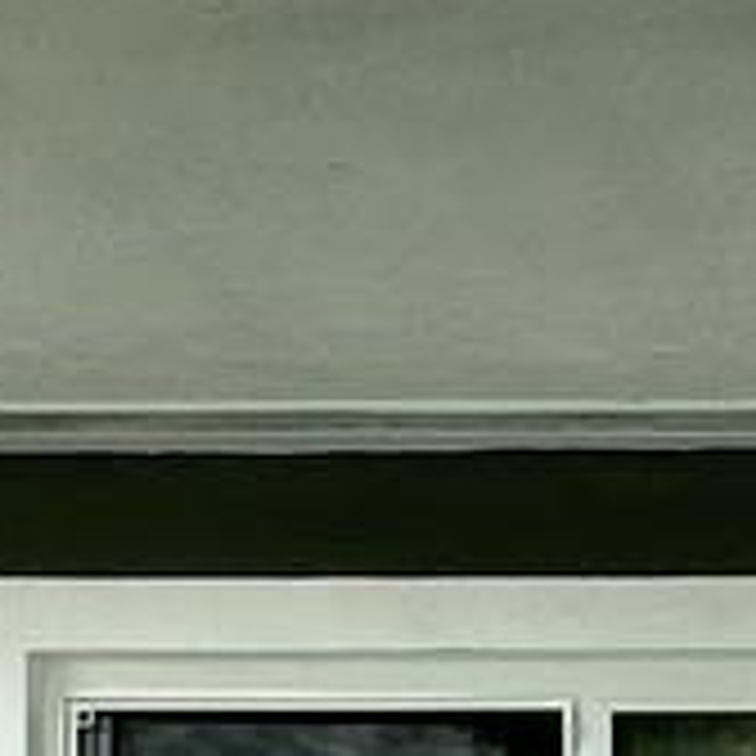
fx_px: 2916
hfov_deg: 13.6
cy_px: 1274
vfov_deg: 13.5
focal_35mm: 118
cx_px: 1264
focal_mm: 2.22
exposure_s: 1/530
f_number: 2.2
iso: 40
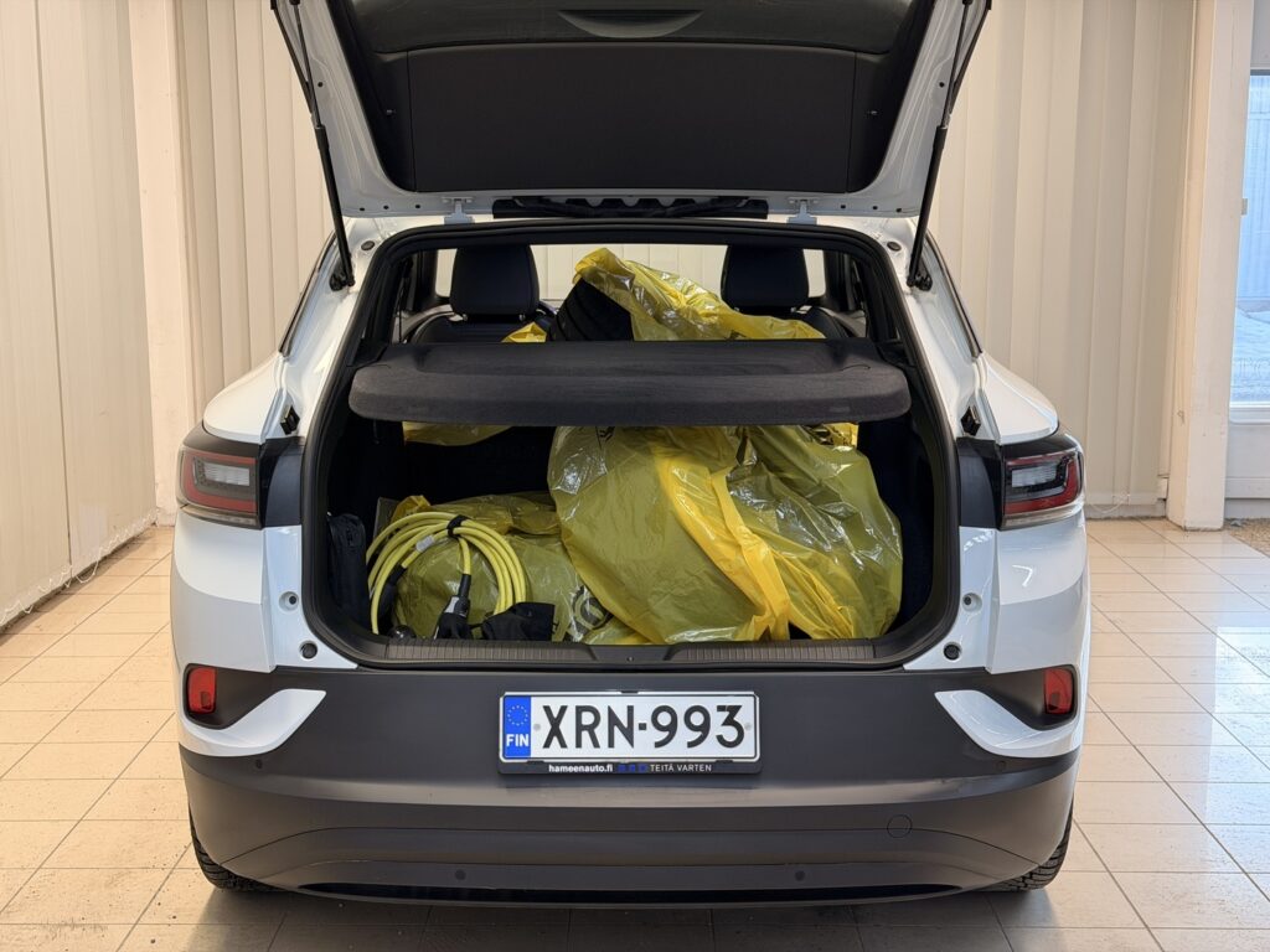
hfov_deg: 39.7
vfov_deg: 30.3
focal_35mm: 48
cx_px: 635
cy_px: 476
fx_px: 1761
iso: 64
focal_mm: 6.76
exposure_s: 1/50
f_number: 1.78
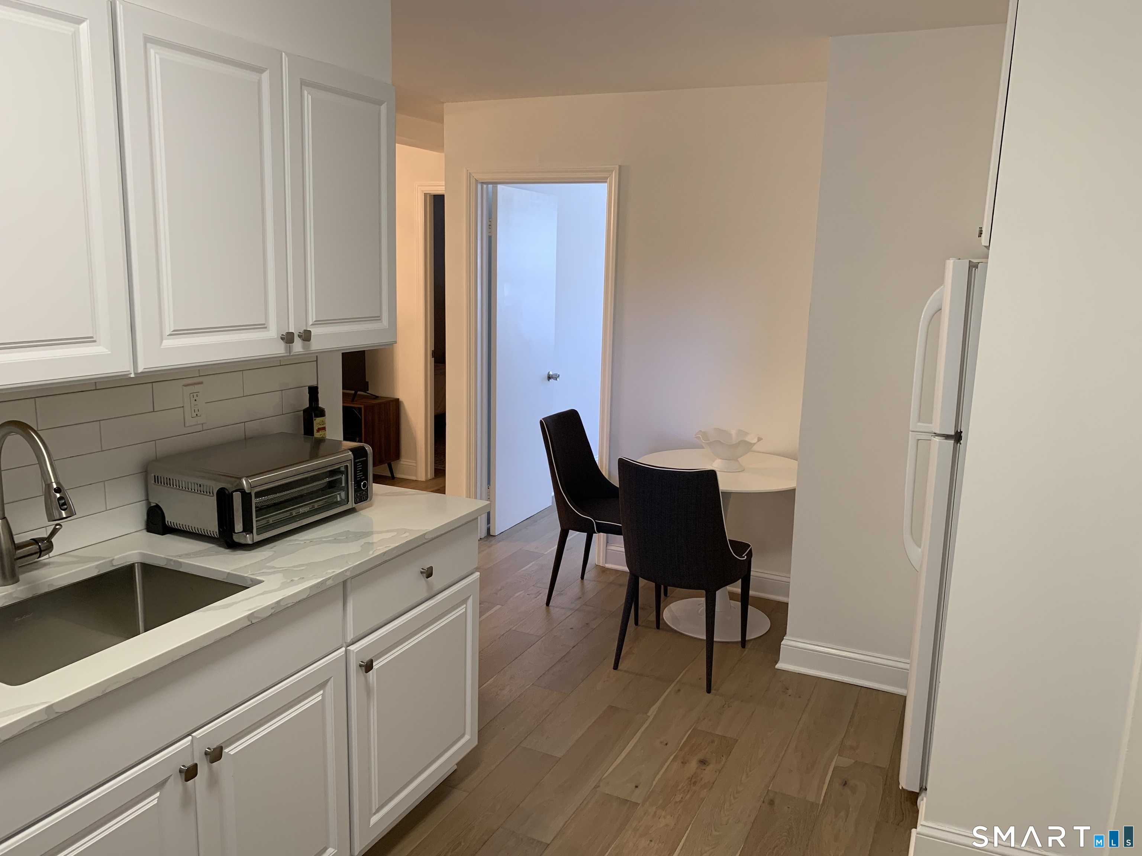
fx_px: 858
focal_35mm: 26
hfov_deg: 67.3
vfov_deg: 53.1
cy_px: 428
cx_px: 571
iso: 100
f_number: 1.8
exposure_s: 1/60
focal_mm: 4.25
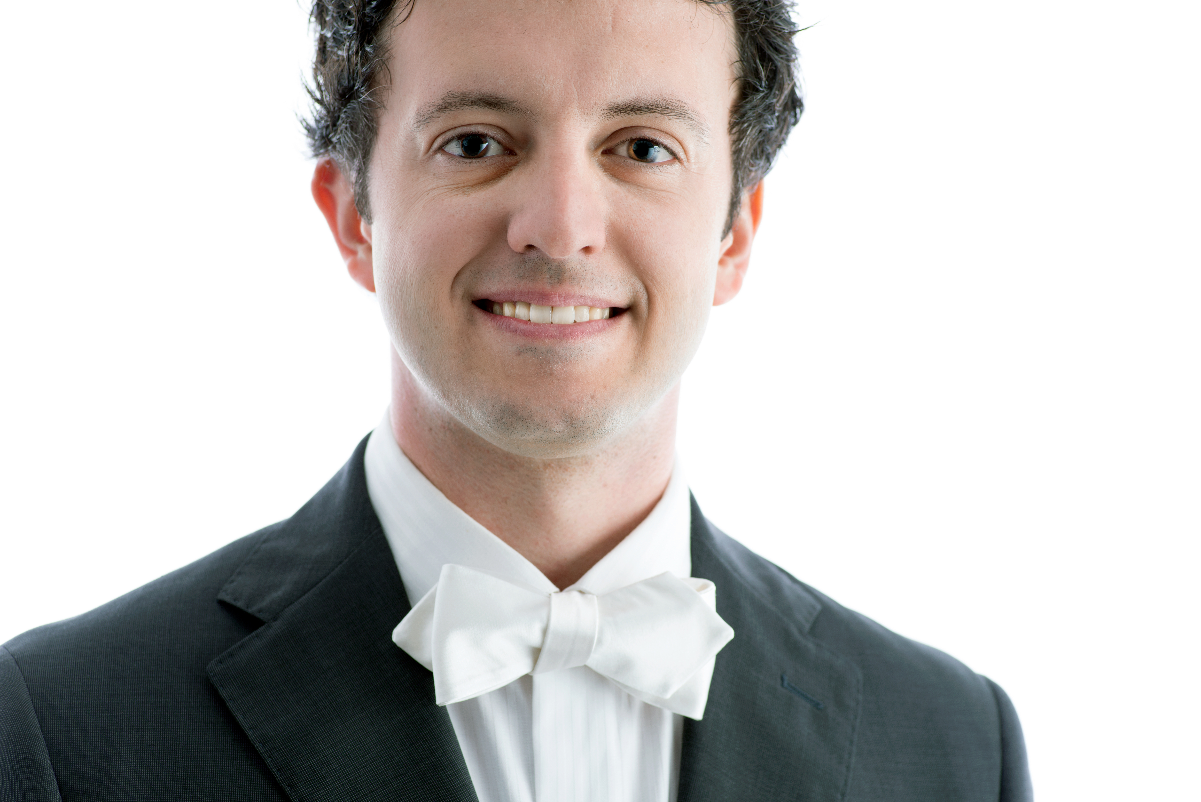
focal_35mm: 100
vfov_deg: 13.7
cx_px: 600
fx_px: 3337
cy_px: 401
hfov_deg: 20.4
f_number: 5.6
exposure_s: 1/125
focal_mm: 100
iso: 200
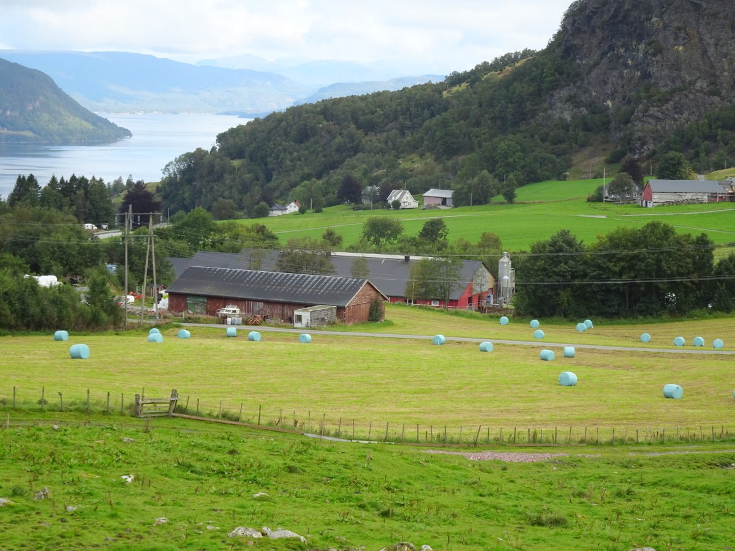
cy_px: 276
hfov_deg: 21.1
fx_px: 1975
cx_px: 368
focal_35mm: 93
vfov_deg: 15.9
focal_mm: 15.92
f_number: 5
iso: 80
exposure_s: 1/125
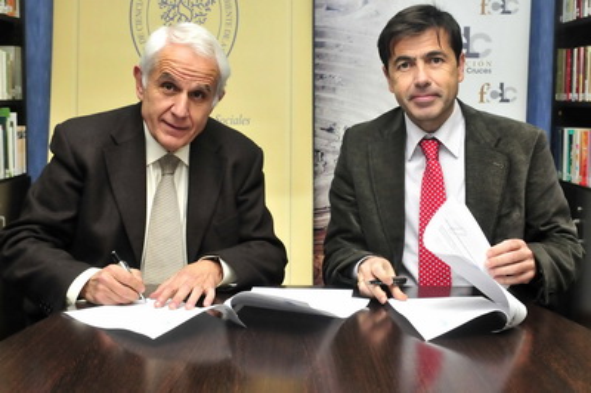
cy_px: 196
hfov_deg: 53.2
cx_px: 296
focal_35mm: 36
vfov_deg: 36.8
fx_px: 590
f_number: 5.6
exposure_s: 1/125
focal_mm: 24
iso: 800
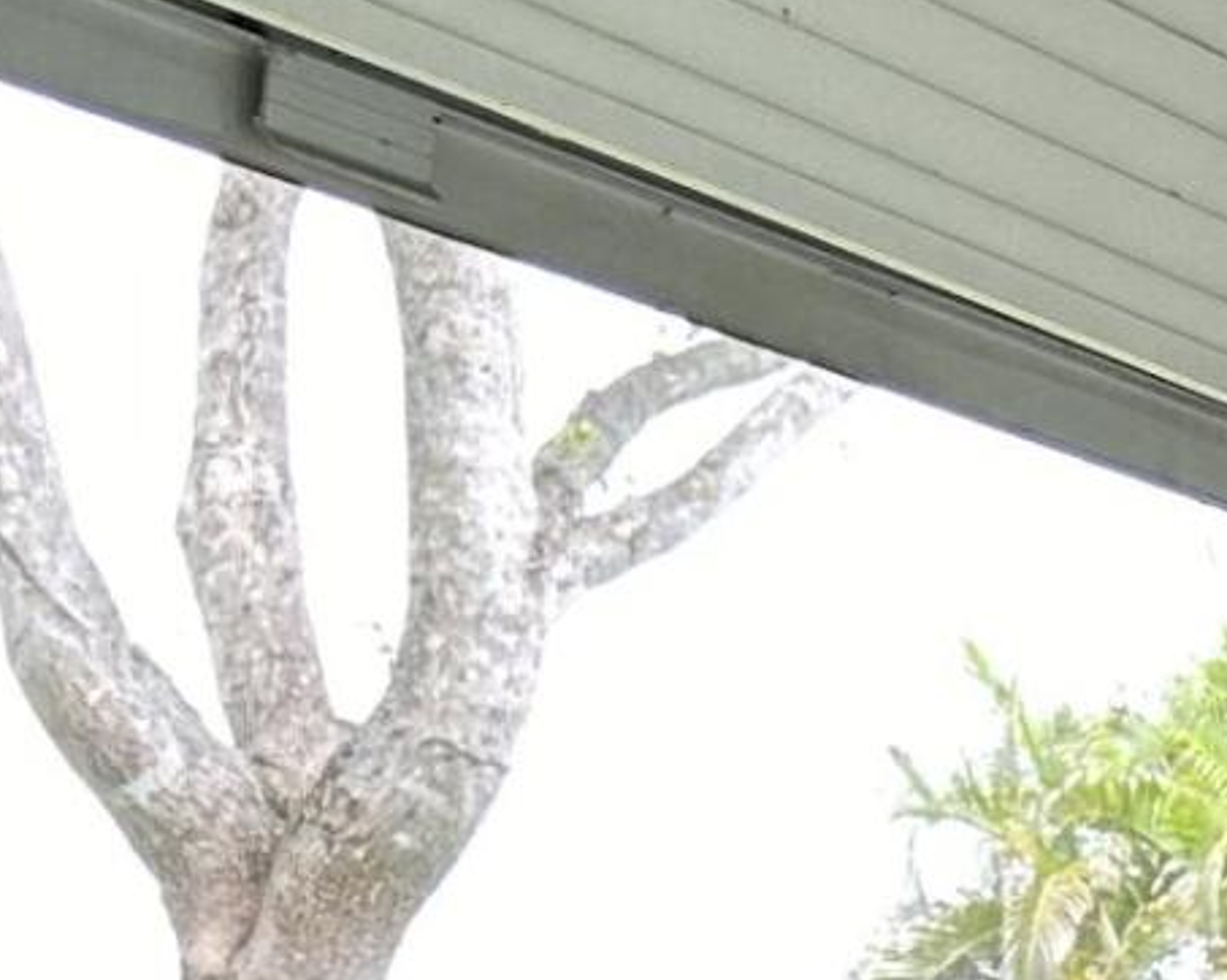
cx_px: 1931
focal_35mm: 149
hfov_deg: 12.2
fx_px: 5409
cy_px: 2066
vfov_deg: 9.6
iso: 125
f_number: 1.78
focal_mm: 6.86
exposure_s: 1/121
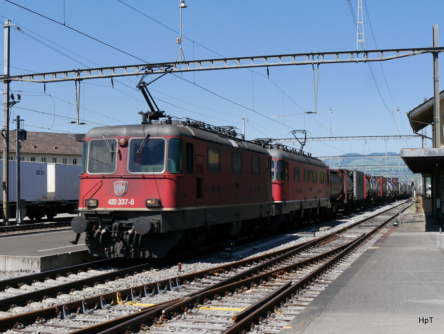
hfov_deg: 44.7
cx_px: 222
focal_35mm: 42
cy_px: 167
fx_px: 539
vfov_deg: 34.4
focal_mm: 21
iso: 160
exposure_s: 1/400
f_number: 9
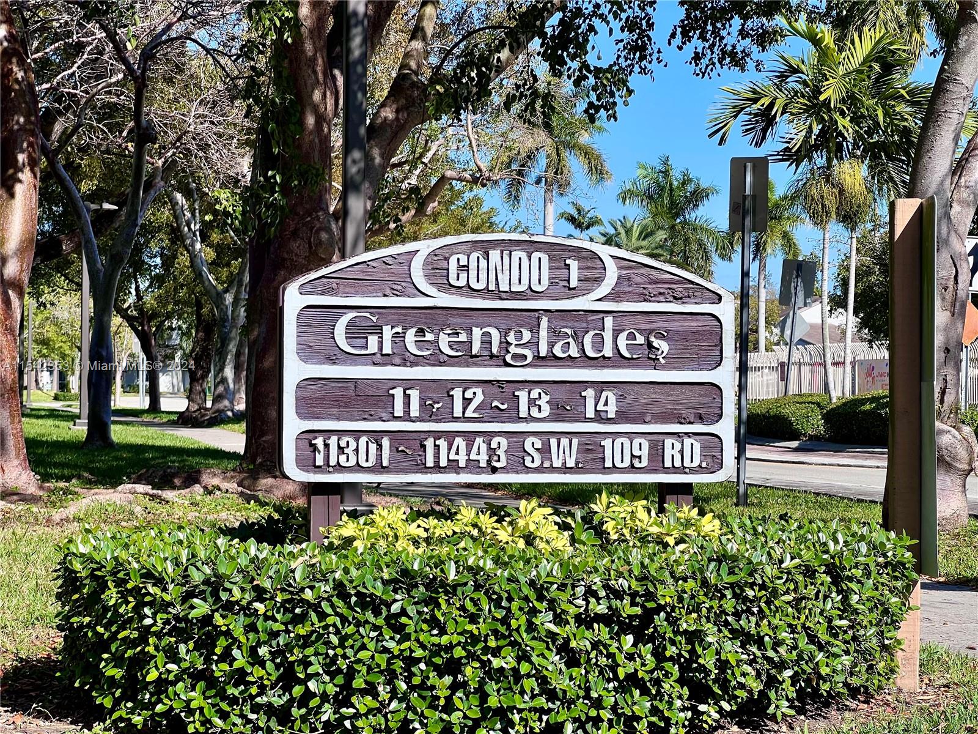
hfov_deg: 25.3
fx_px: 2175
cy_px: 367
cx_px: 489
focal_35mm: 77
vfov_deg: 19.1
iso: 32
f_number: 2.8
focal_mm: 9
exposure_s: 1/513
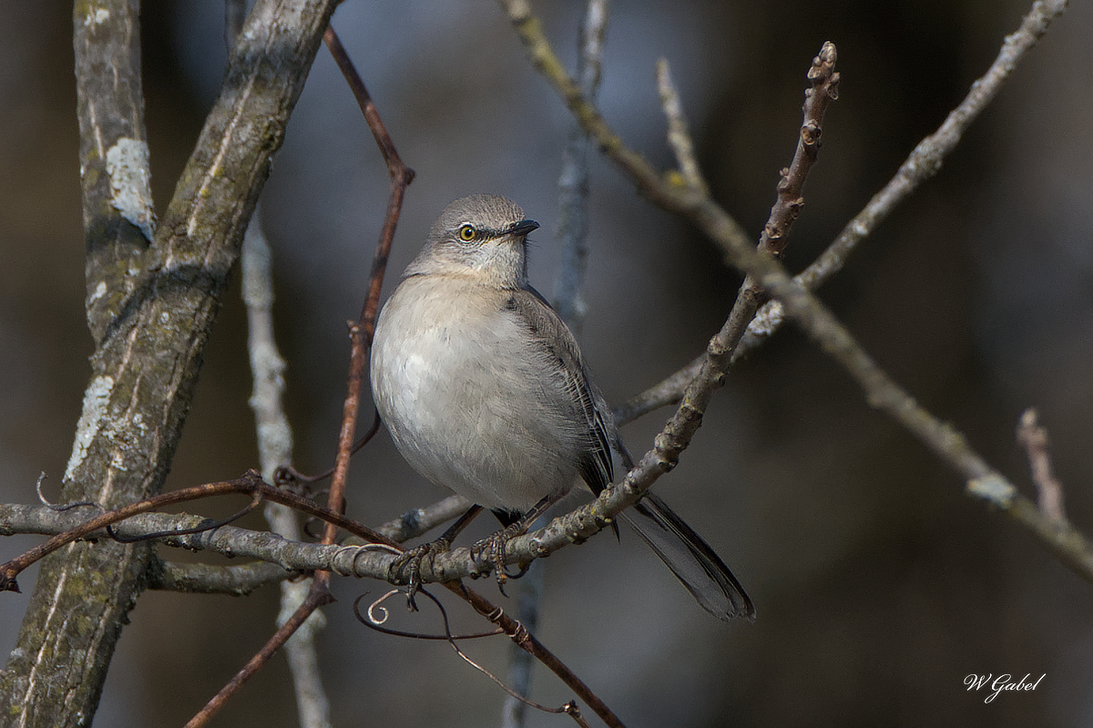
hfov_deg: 2.8
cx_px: 546
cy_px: 364
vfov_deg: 1.8
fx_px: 22760
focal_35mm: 750
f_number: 8
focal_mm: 500
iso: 900
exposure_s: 1/1600
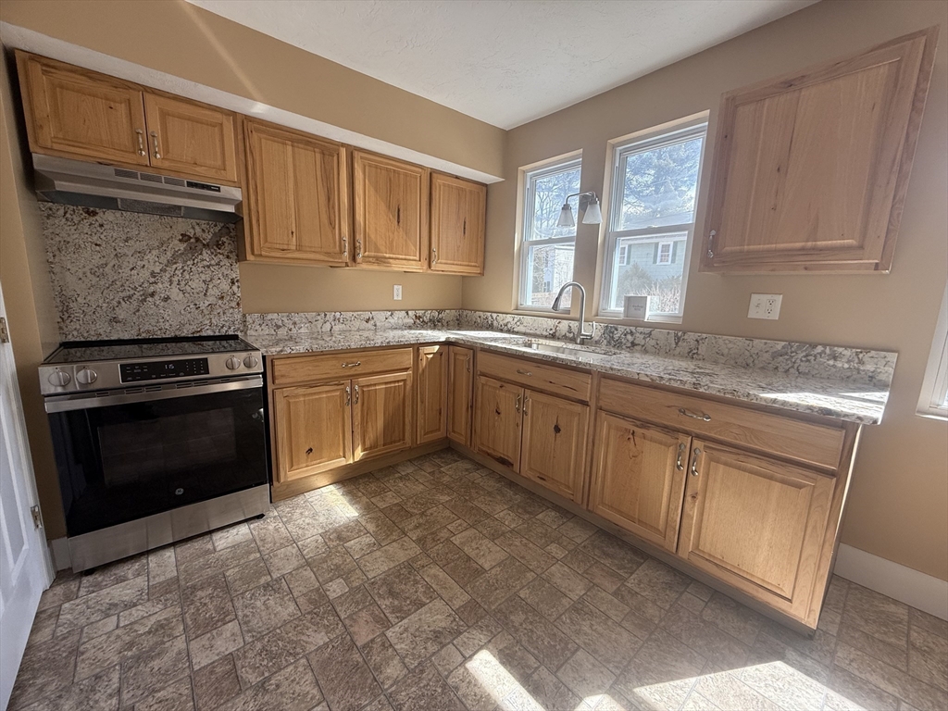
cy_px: 356
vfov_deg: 85.7
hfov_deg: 102.1
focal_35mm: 14
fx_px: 383
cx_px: 474
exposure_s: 1/116
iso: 64
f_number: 2.2
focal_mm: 2.22
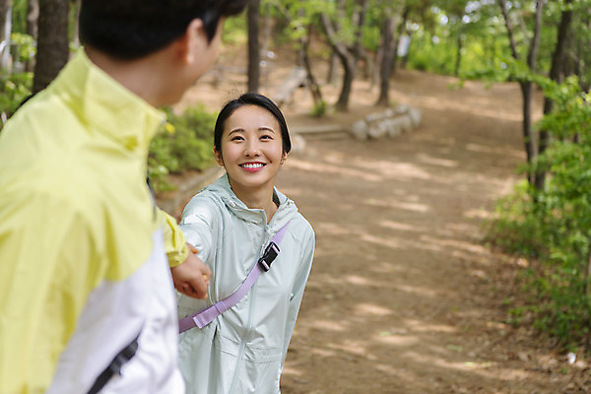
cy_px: 197
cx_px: 296
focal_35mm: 70
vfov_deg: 19.5
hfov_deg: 28.8
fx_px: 1149
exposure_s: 1/125
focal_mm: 70
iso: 200
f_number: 4
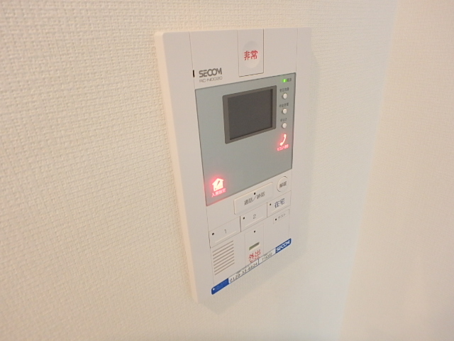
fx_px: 275
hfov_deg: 79.0
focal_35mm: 21
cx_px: 227
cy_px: 170
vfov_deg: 63.4
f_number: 3.5
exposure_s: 1/30
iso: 320
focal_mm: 3.7
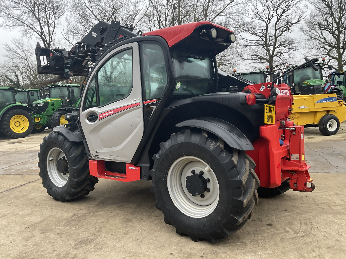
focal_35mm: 29
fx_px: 290
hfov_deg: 61.7
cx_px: 173
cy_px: 130
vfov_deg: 48.2
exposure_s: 1/120
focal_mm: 3
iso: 32
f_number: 1.8
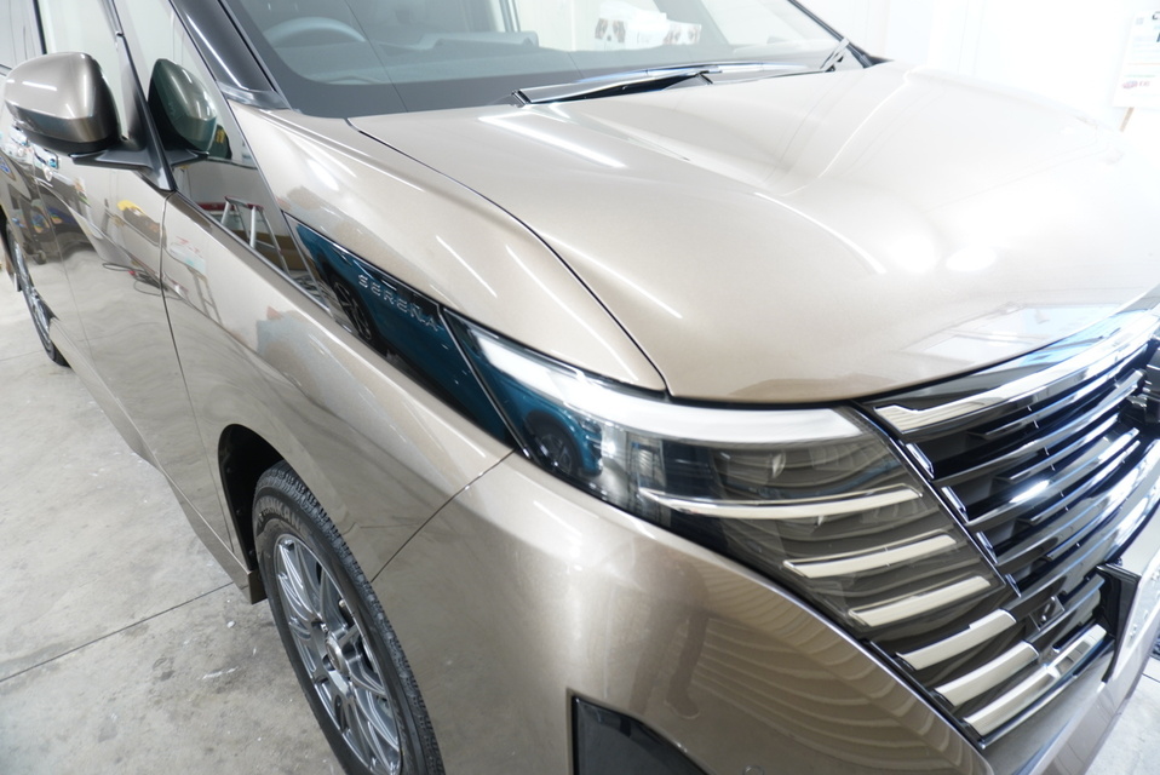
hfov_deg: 73.7
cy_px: 388
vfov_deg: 53.2
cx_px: 580
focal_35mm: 24
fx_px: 774
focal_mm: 16
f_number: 3.5
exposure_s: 1/30
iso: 320
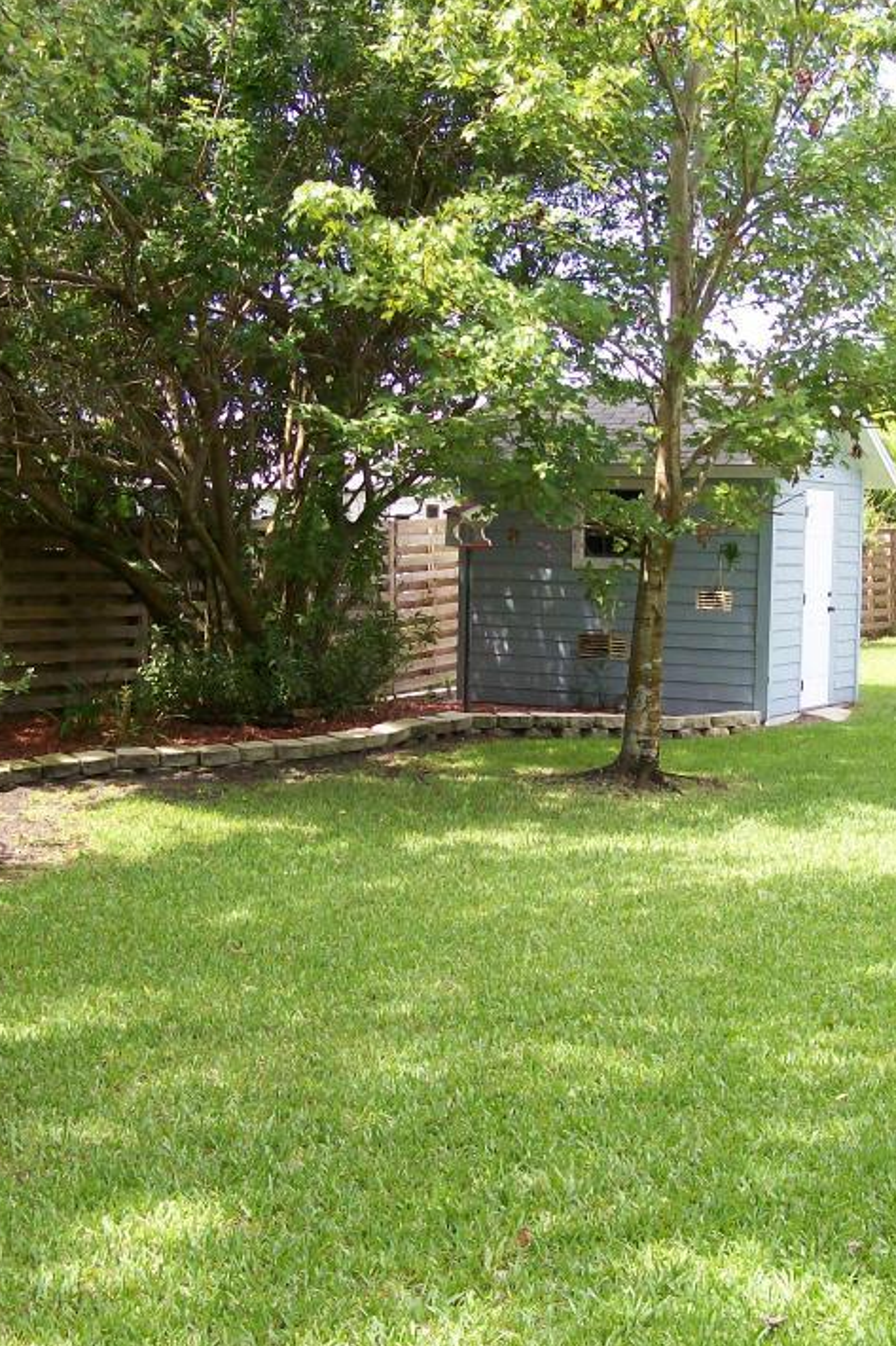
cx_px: 515
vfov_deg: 36.9
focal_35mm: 54
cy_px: 692
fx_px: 2017
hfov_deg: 25.0
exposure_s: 1/234
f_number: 2.7
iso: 80
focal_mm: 6
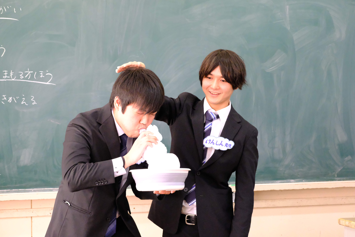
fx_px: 1154
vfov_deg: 11.7
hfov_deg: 17.5
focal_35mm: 117
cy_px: 118
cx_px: 178
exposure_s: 1/350
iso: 12800
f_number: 5.6
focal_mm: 78.3
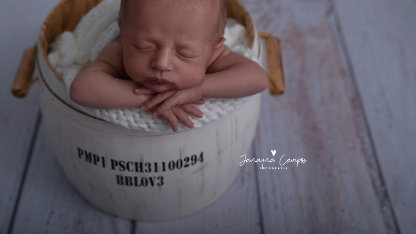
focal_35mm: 51
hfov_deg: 40.3
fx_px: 562
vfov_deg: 23.3
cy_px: 71
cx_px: 155
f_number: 2.5
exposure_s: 1/200
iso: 50
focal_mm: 35
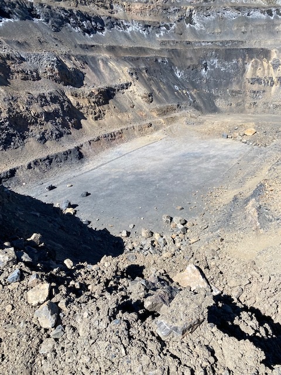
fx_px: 281
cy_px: 188
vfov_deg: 67.3
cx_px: 140
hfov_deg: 53.1
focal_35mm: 26
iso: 32
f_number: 1.8
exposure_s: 1/2513
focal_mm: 4.25
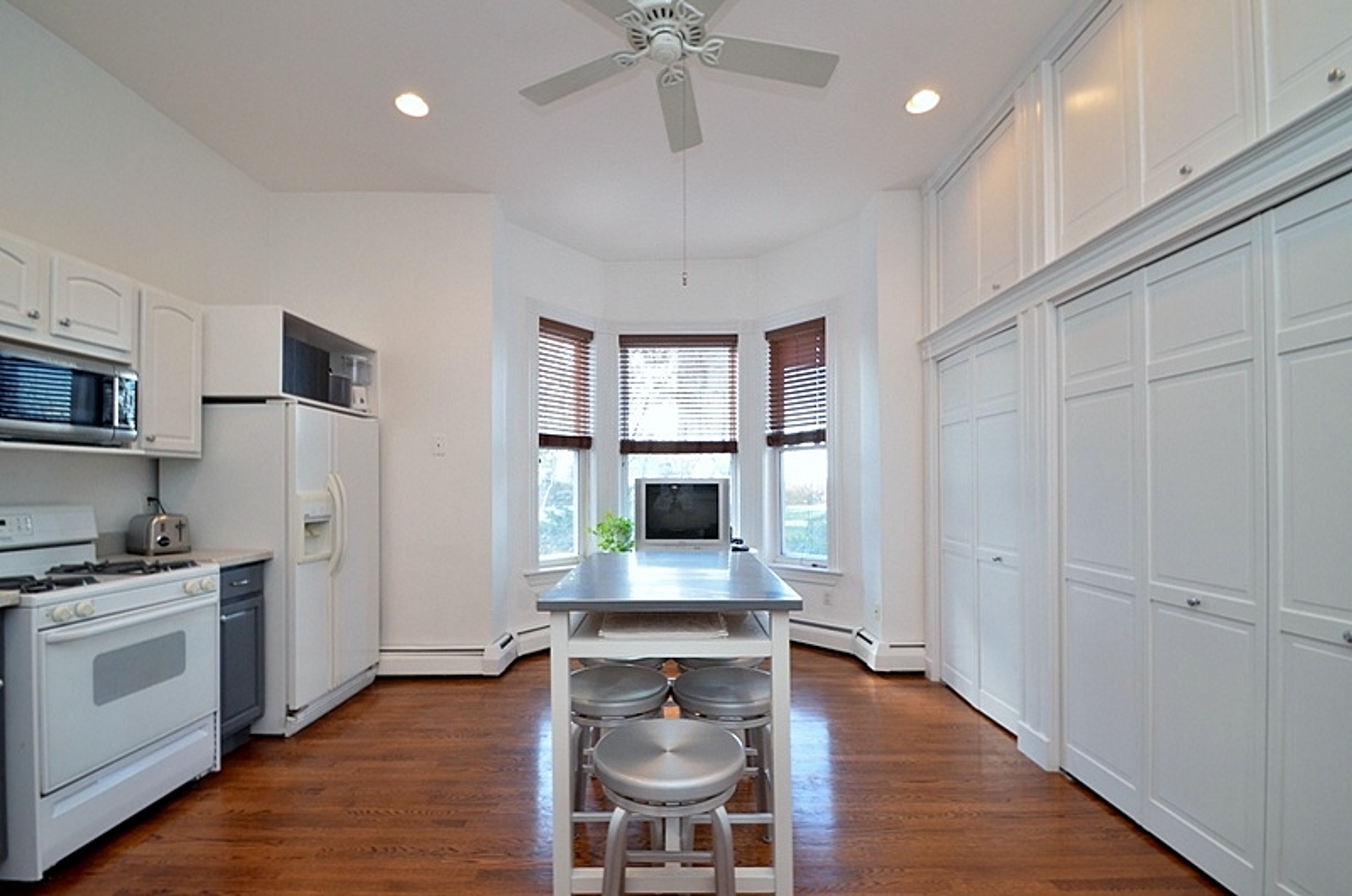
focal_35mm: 15
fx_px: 562
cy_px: 448
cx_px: 676
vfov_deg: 77.1
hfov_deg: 100.5
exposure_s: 1/60
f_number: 8
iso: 1600
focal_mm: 10
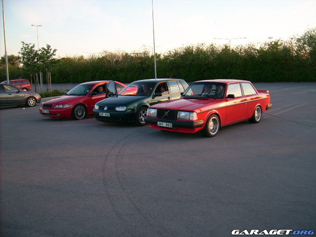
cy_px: 118
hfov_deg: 52.6
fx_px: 320
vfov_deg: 40.7
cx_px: 158
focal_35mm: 35
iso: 50
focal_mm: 5.95
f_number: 2.8
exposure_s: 1/104
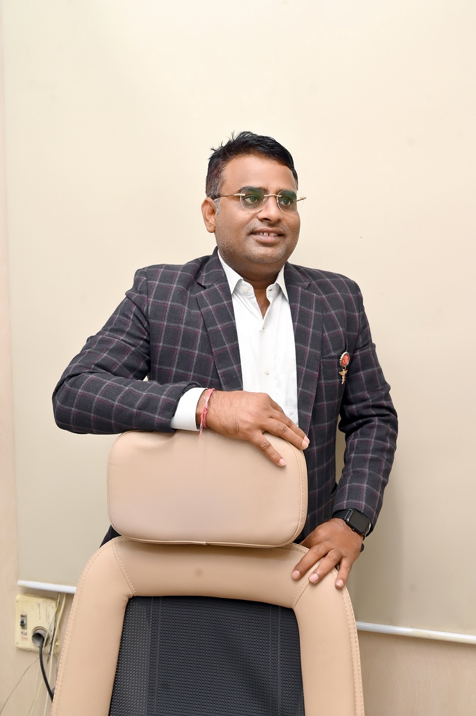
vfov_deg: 54.5
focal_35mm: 35
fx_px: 695
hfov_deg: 37.8
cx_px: 238
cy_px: 358
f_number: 6.3
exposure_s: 1/125
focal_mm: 35
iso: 640
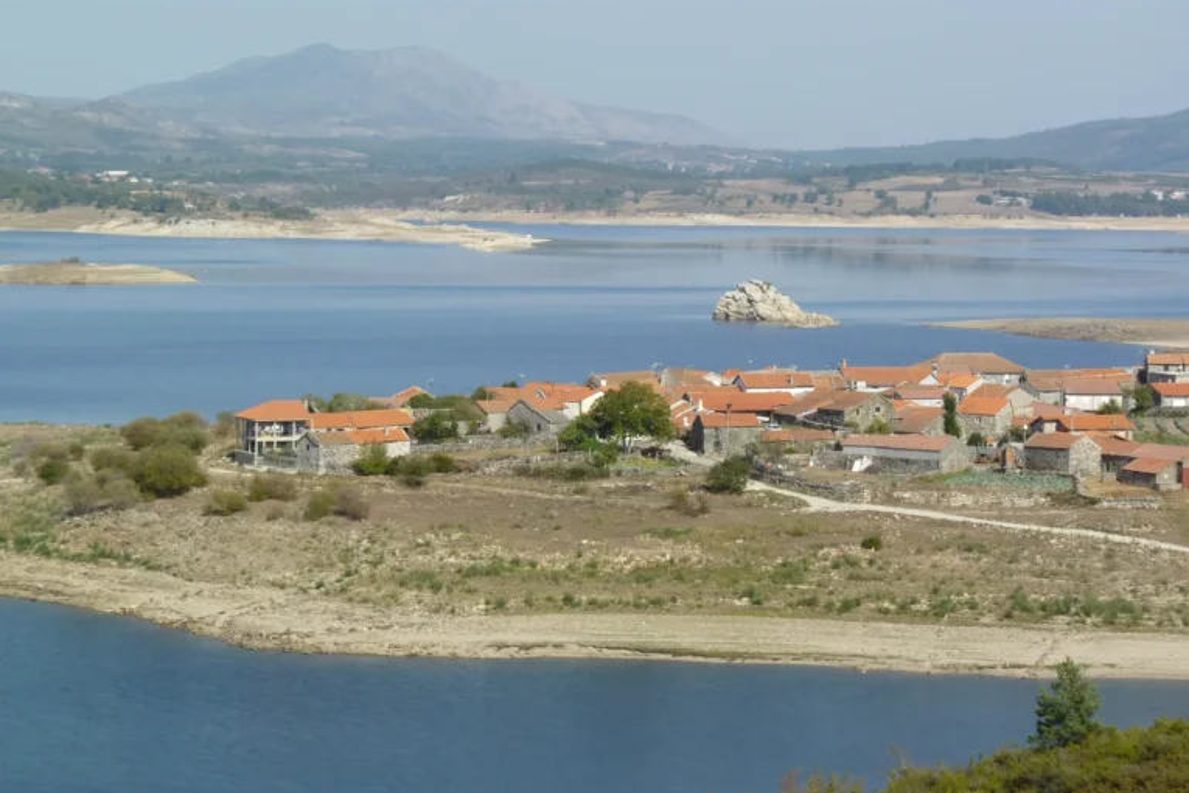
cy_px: 356
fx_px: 3897
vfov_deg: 11.6
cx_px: 595
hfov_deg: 17.3
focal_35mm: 118
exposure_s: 1/400
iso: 80
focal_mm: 20.1
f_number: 5.6
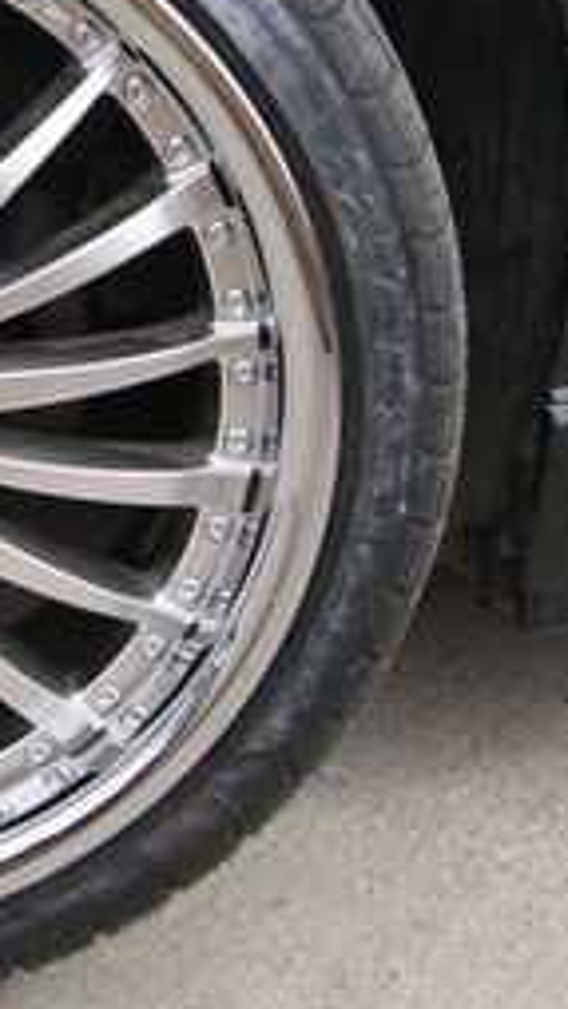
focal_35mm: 111
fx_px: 2970
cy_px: 282
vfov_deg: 19.2
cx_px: -421
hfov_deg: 10.3
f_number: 6.3
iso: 100
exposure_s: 1/125
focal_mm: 28
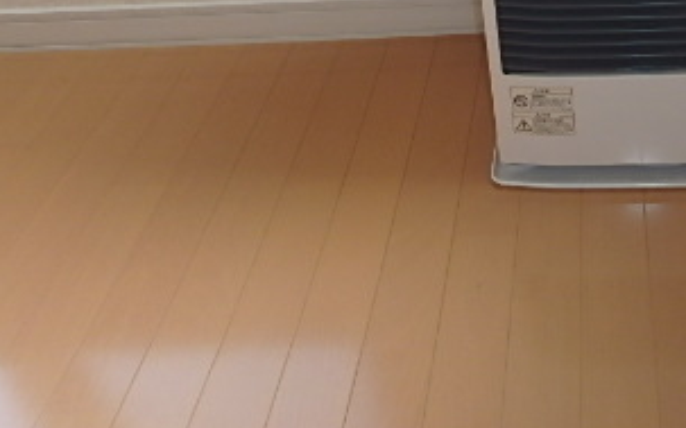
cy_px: -95
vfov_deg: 24.6
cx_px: 614
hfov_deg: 39.7
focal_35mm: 47
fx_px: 878
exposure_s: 1/60
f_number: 3.5
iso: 160
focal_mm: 3.7
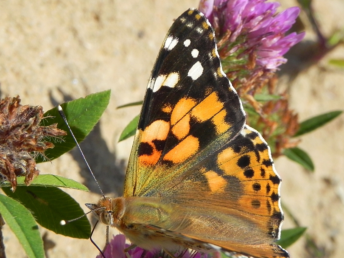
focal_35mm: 120
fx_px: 1192
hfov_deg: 16.4
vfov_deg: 12.3
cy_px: 155
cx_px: 151
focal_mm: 16.9
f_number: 6.3
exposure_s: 1/587
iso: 160
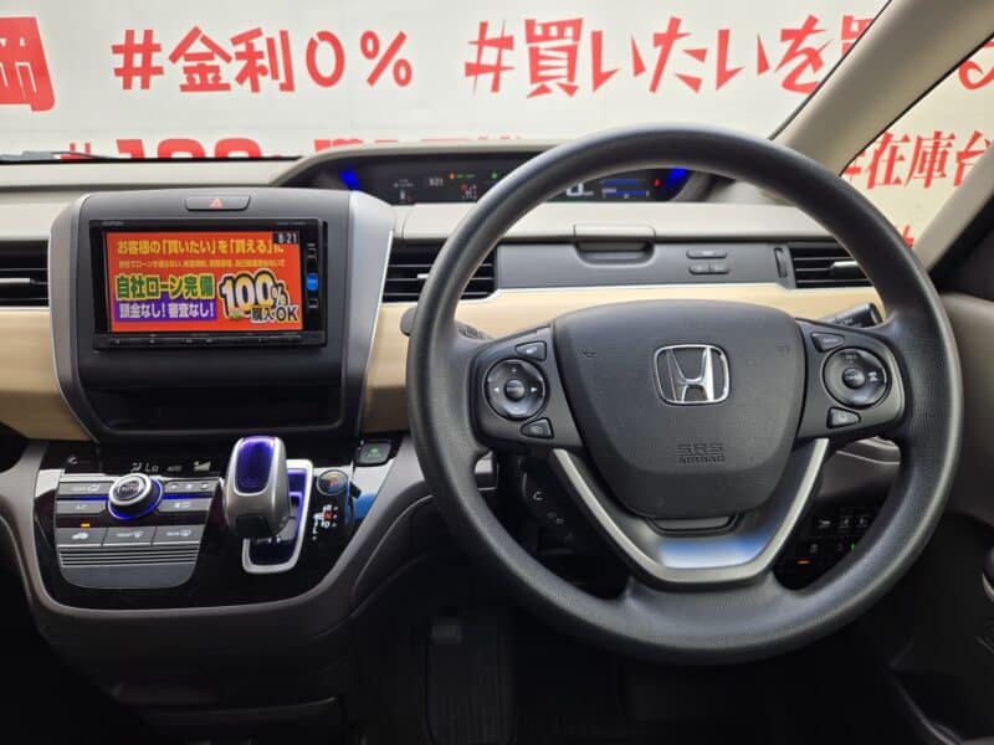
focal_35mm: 23
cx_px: 497
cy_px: 372
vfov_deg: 58.9
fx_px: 660
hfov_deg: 73.9
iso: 25
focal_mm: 5.4
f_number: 1.8
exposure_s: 1/124
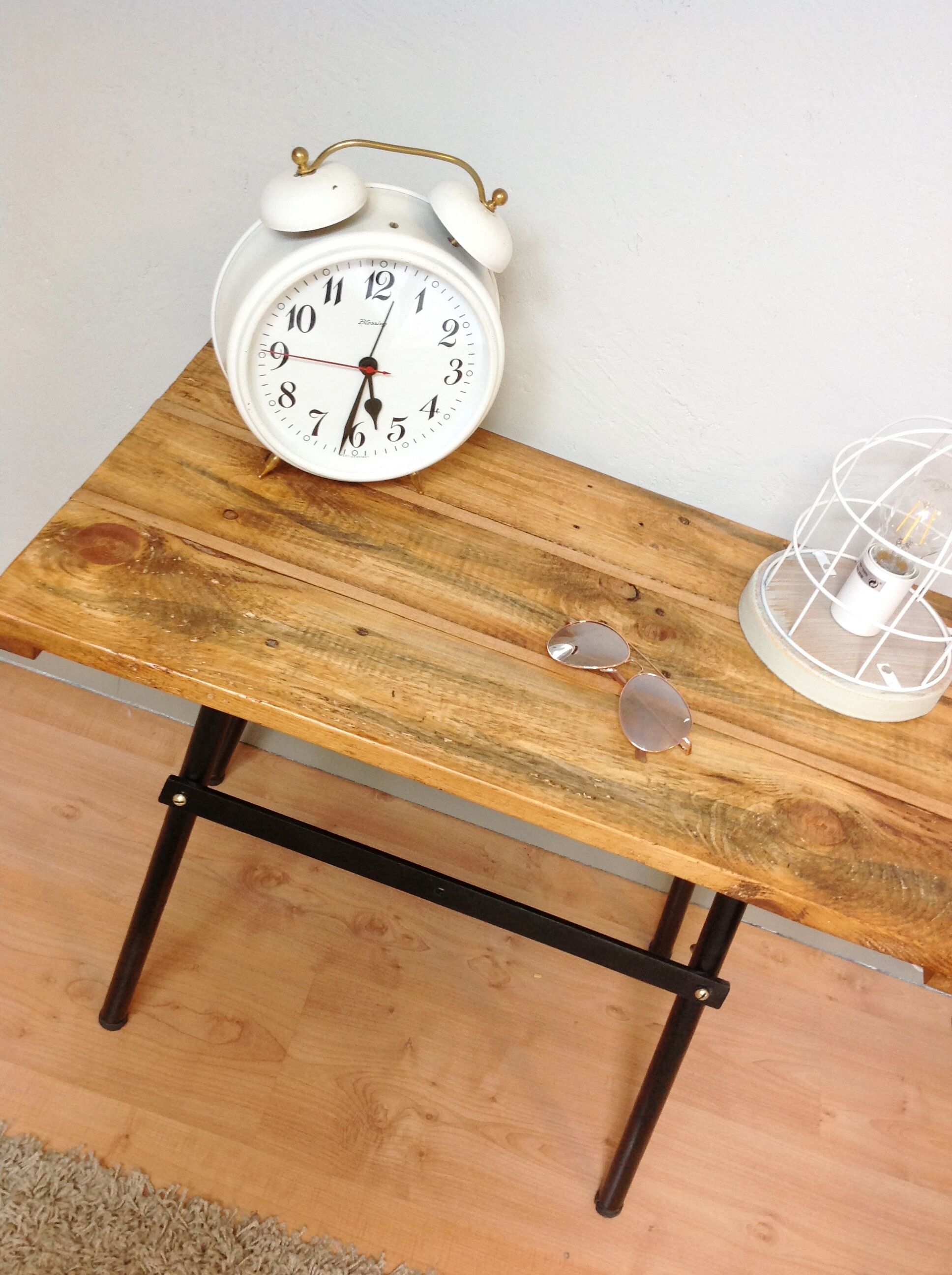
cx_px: 476
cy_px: 638
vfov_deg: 52.7
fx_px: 1287
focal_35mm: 35
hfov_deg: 40.6
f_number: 2.4
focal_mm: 4.28
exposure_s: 1/15
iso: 100
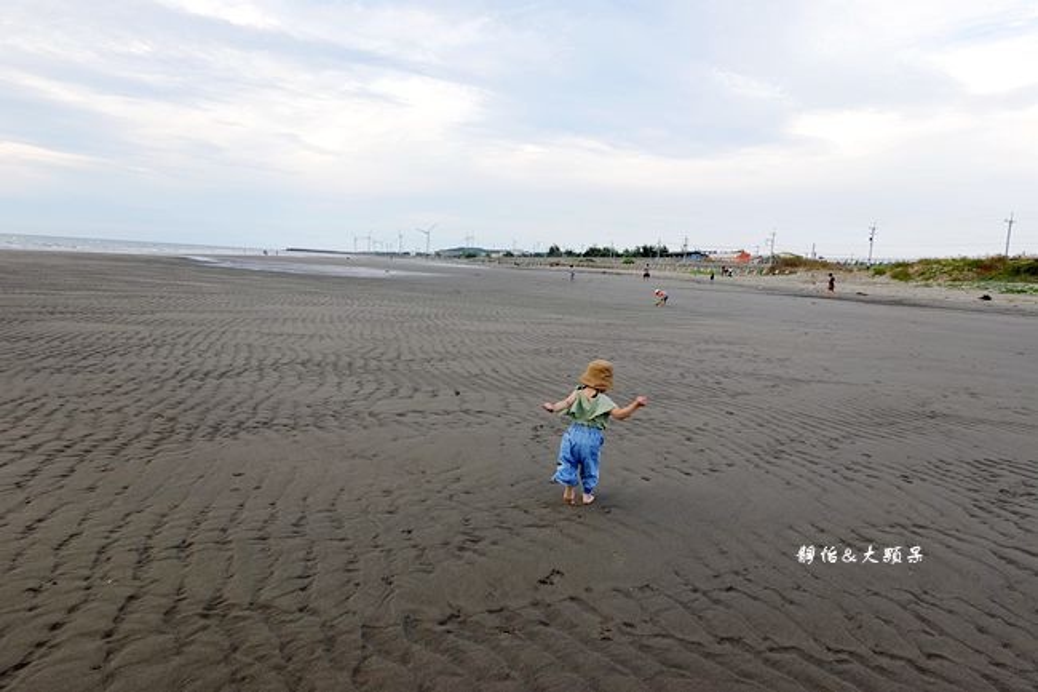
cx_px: 519
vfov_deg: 53.1
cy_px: 346
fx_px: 692
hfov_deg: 73.8
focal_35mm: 24
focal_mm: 9
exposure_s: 1/200
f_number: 3.2
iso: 125
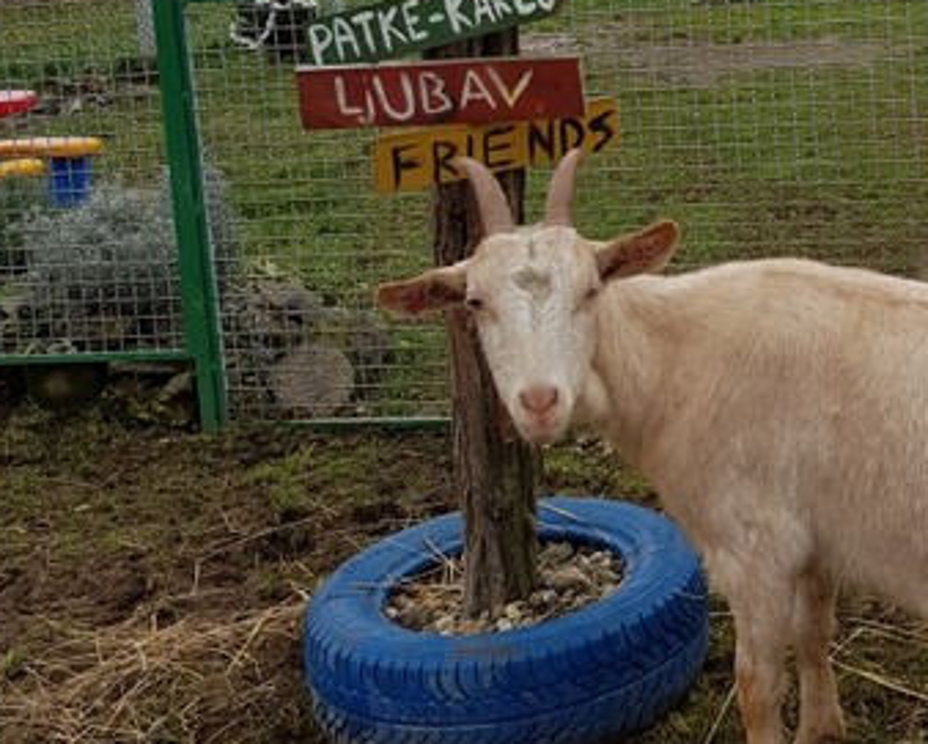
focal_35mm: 60
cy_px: 91
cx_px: 785
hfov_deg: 30.4
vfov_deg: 24.8
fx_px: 1649
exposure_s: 1/247
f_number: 1.7
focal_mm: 4.2
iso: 40
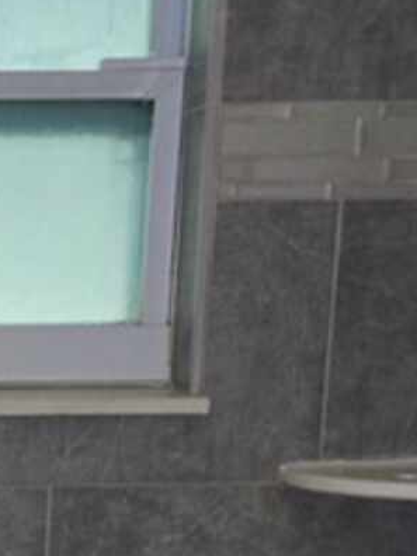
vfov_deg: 18.8
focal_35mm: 99
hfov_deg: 13.9
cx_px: -233
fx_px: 1590
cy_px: 667
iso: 100
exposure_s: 1/30
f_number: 1.7
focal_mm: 6.3
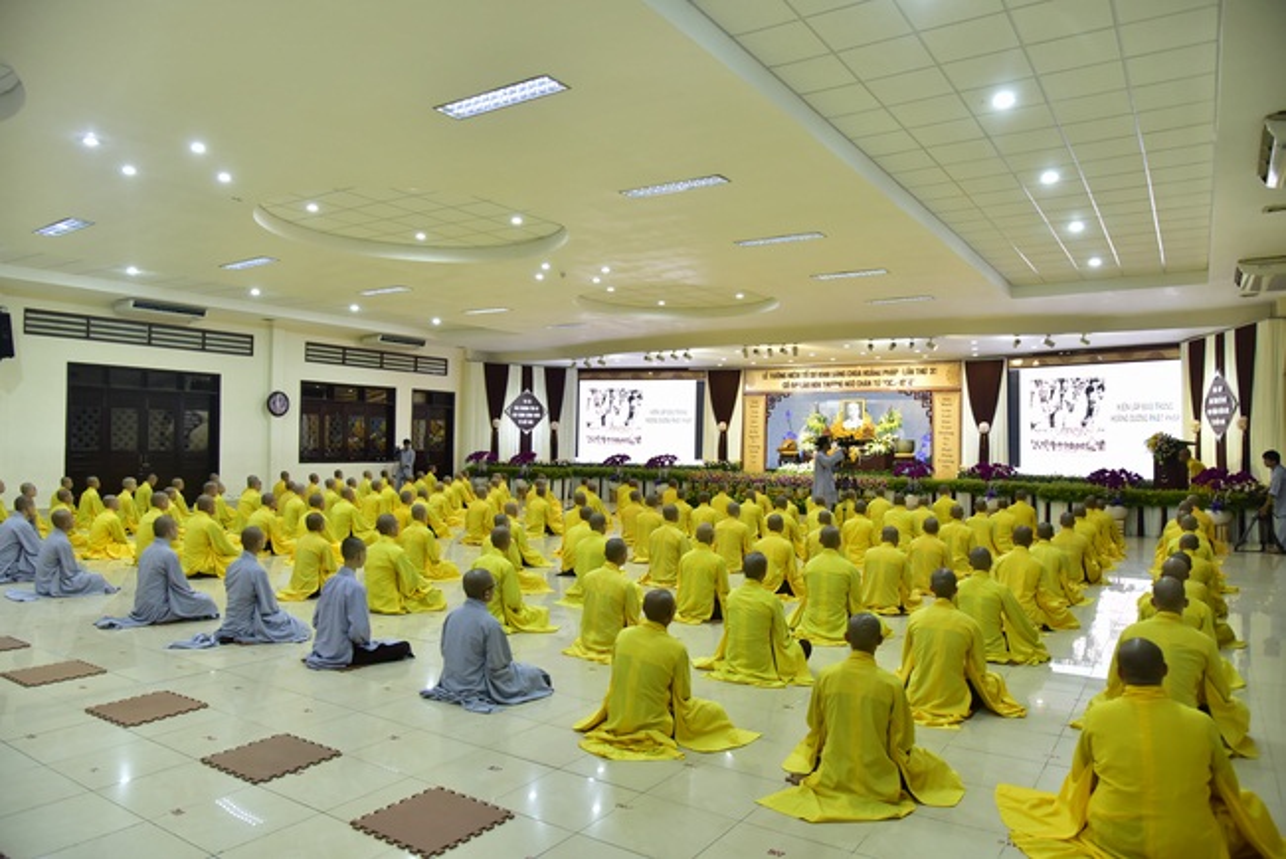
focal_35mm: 24
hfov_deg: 73.7
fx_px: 858
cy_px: 430
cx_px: 643
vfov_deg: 53.2
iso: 1250
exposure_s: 1/50
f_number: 5
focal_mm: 24
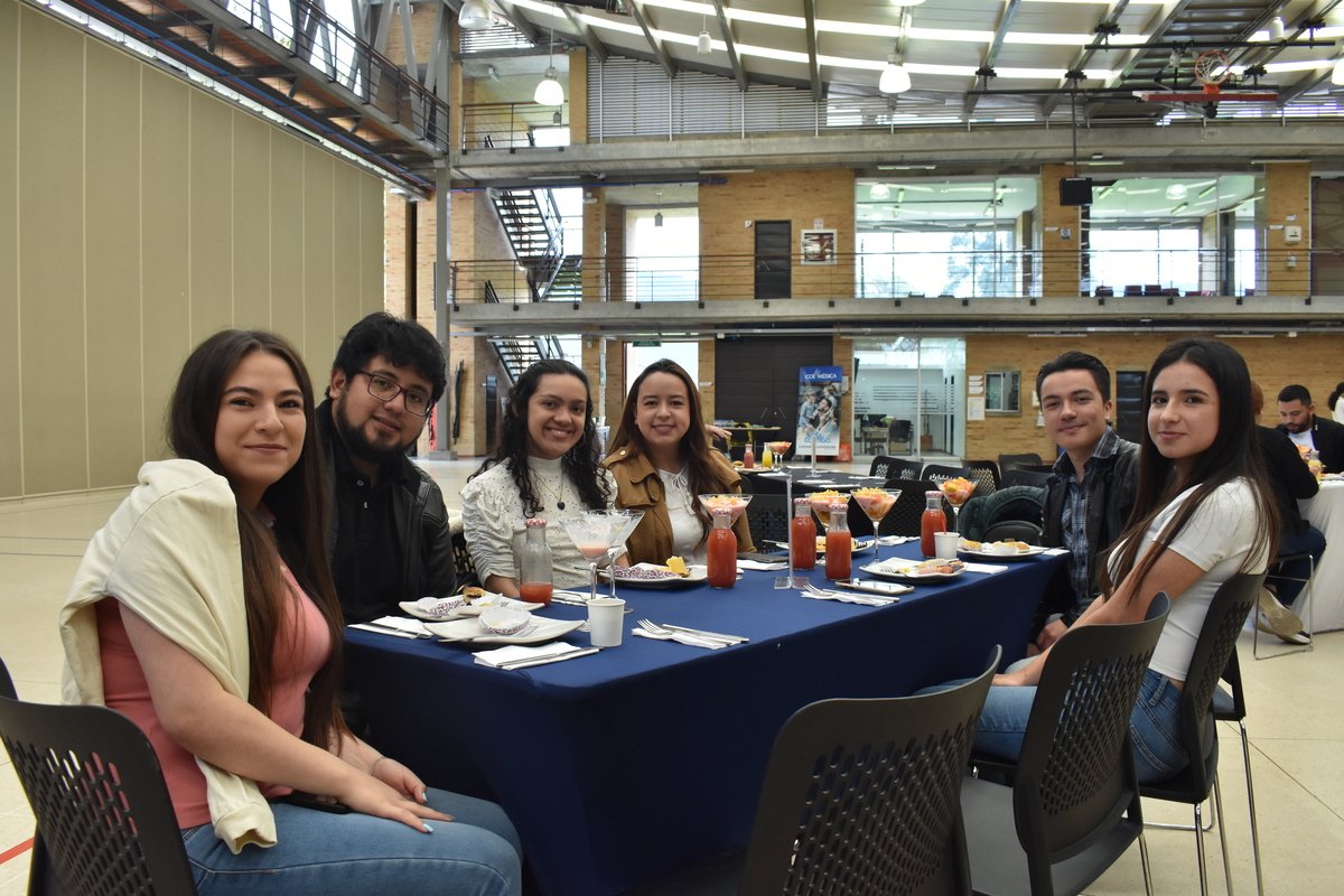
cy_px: 448
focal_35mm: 30
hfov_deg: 61.9
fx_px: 1120
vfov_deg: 43.6
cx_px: 672
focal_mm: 20
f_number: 6.3
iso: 800
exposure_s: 1/160
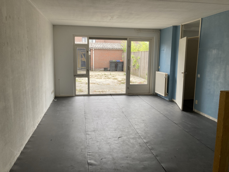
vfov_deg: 49.7
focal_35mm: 28
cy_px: 86
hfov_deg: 63.4
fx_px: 185
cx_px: 114
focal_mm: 3.99
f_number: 1.8
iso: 32
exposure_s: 1/121
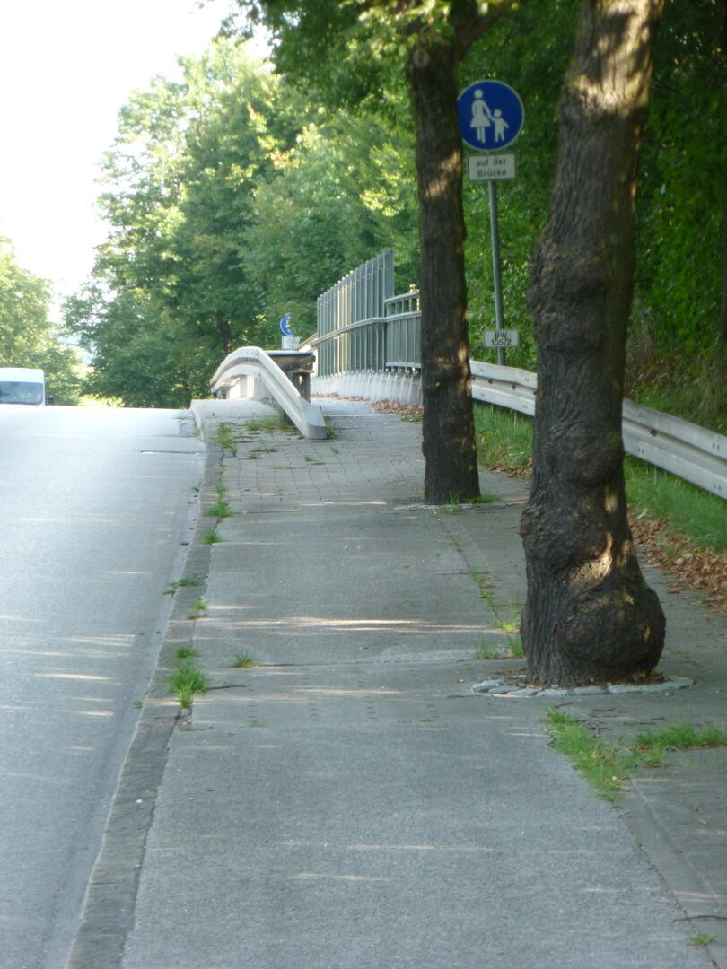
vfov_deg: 10.9
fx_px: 5096
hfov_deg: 8.2
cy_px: 484
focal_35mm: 182
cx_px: 364
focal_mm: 32.6
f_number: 5.4
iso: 400
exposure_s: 1/80
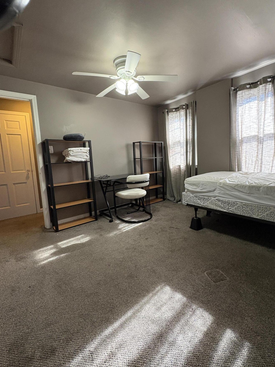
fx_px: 169
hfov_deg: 78.0
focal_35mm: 16
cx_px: 146
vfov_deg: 94.4
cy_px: 176
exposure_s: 1/60
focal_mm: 2.22
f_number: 2.2
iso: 500
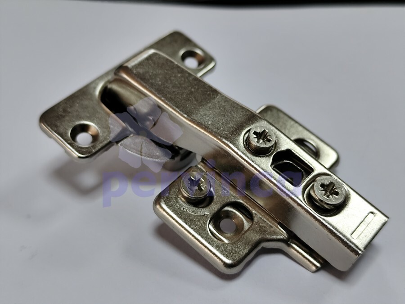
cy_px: 152
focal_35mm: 46
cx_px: 202
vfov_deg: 31.5
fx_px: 538
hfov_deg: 41.2
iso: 200
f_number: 1.65
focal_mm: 6.14
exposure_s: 1/33.3
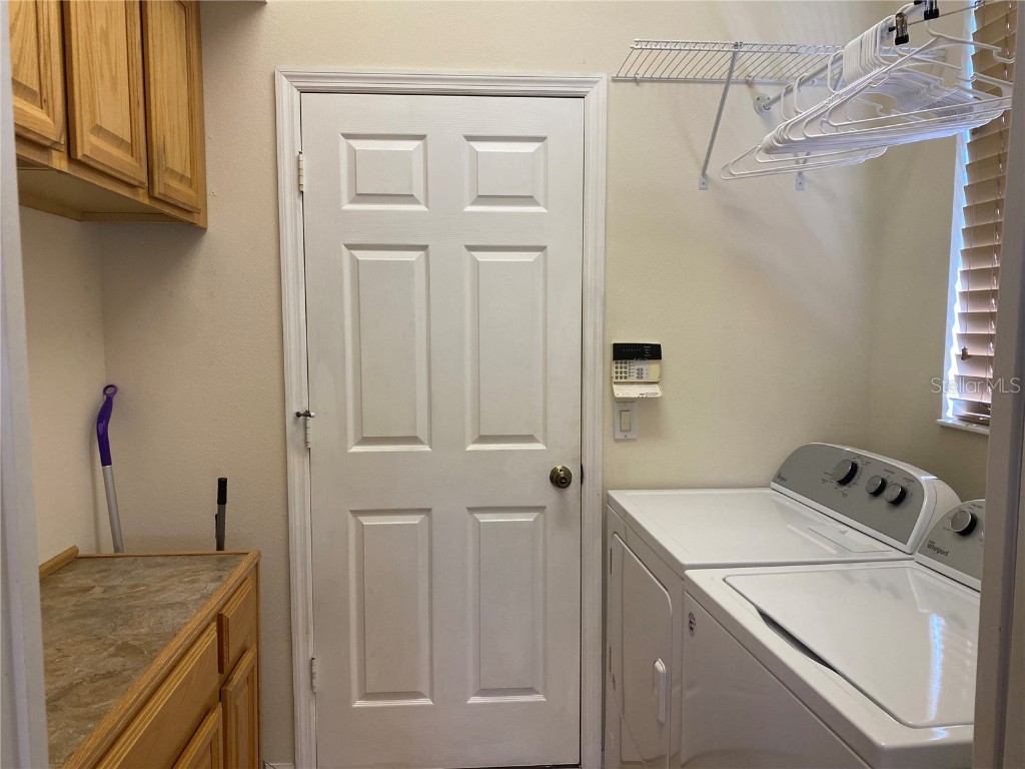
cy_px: 384
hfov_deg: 67.3
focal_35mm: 26
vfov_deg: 53.1
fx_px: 770
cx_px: 512
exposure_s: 1/120
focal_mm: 4.25
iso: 125
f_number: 1.8
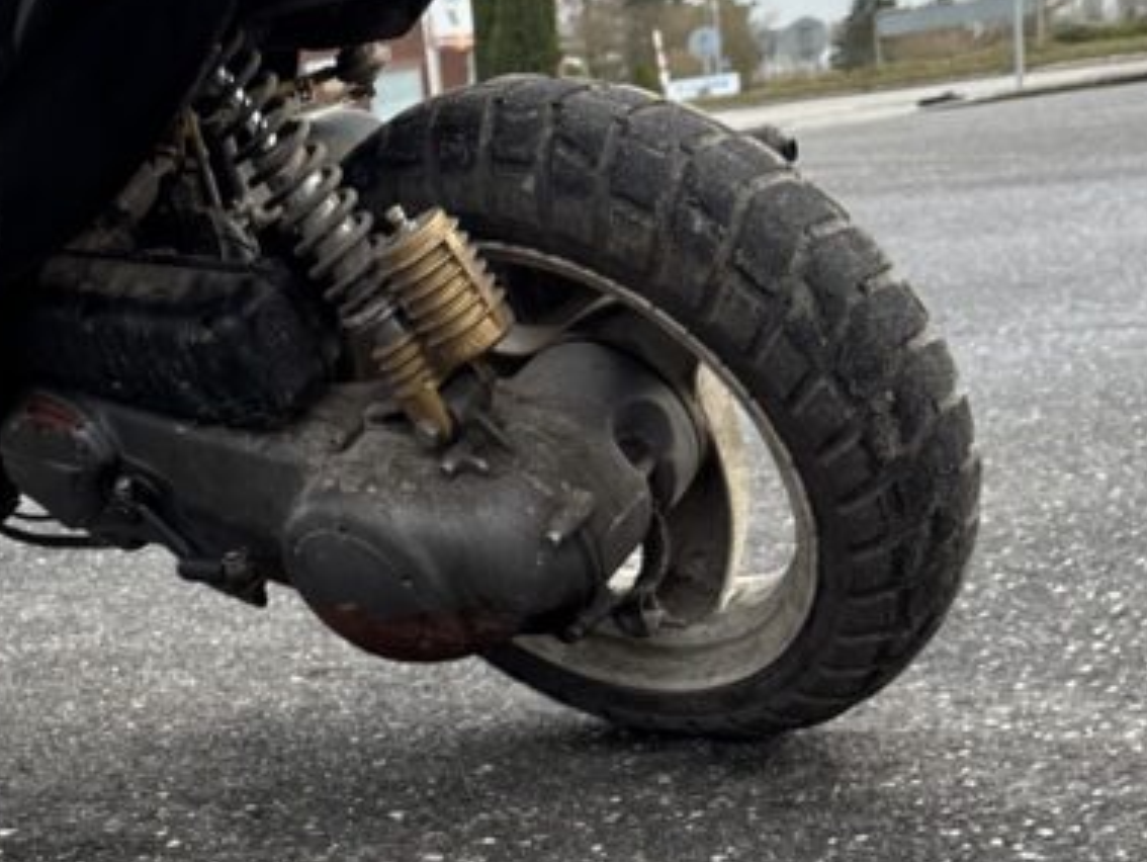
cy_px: 820
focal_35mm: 55
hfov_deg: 32.6
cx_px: 52
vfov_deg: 25.5
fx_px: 1824
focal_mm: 5.96
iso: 125
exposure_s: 1/121
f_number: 1.6
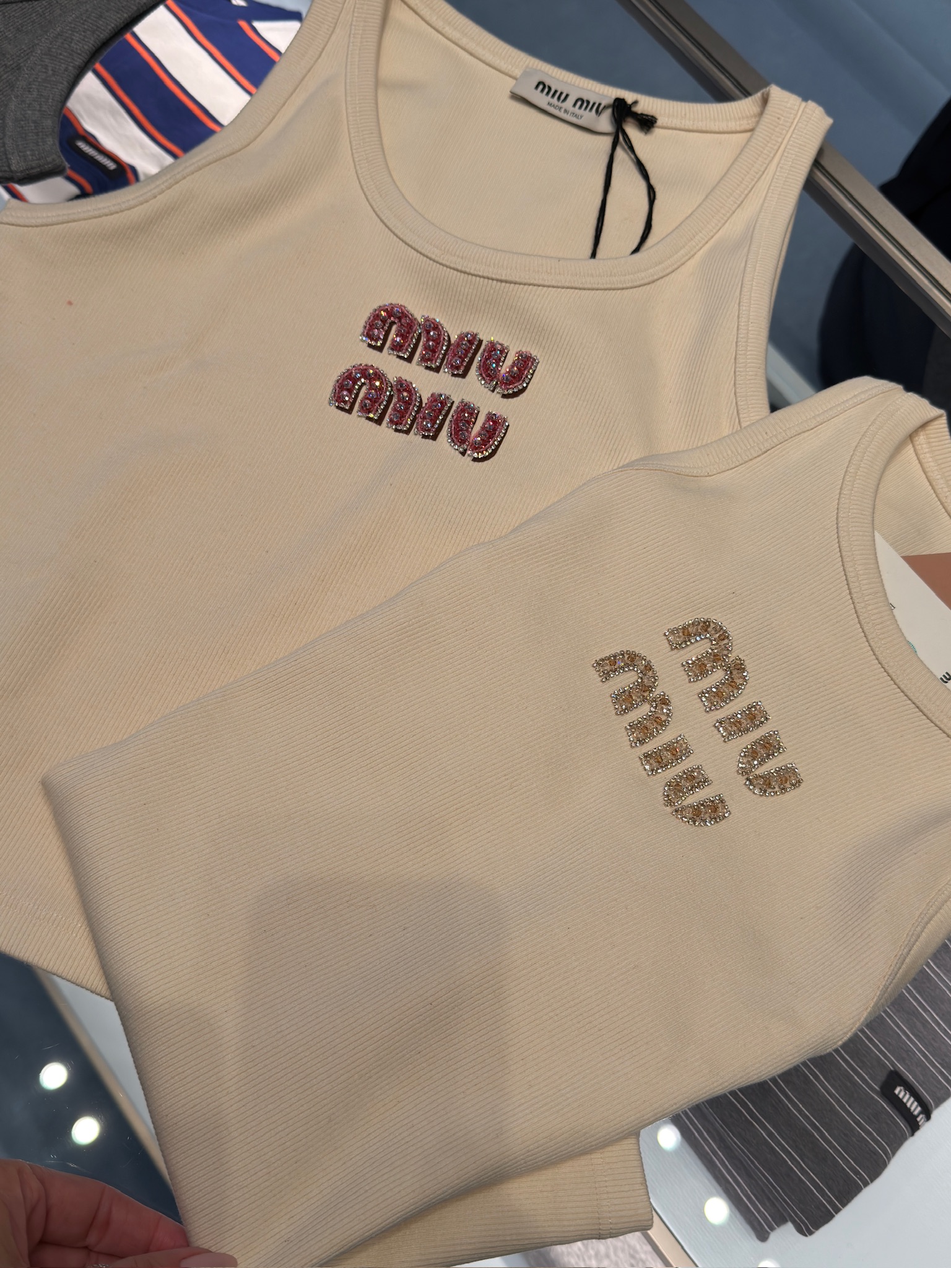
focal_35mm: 35
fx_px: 1282
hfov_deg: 40.7
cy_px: 634
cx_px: 476
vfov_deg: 52.6
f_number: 1.78
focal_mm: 6.76
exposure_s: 1/862
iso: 80
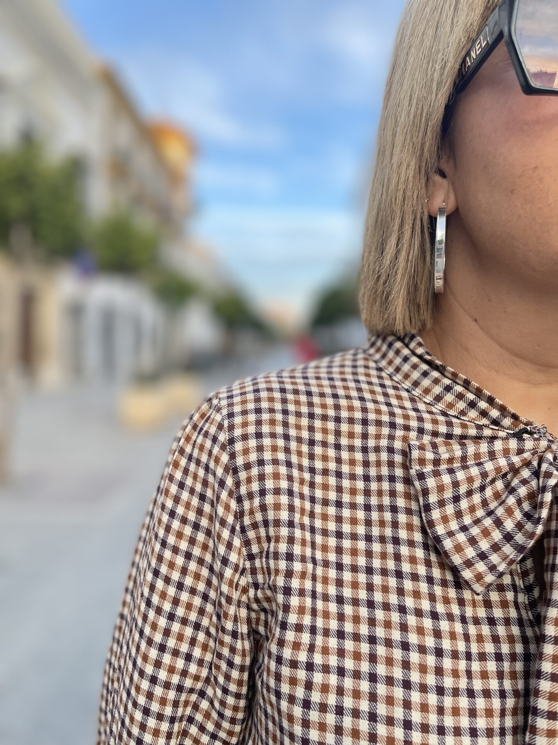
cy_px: 372
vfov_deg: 67.3
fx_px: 559
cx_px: 279
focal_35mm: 26
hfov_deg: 53.1
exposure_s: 1/121
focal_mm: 5.1
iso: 50
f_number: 1.6
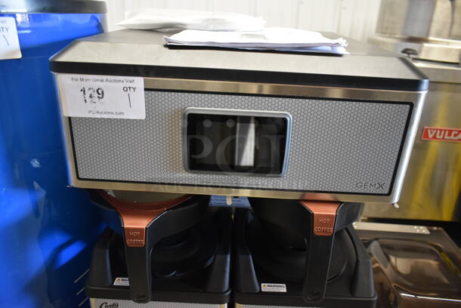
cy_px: 154
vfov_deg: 48.0
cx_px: 230
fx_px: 346
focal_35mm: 27
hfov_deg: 67.3
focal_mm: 18
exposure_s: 1/30
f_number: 3.5
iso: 1250
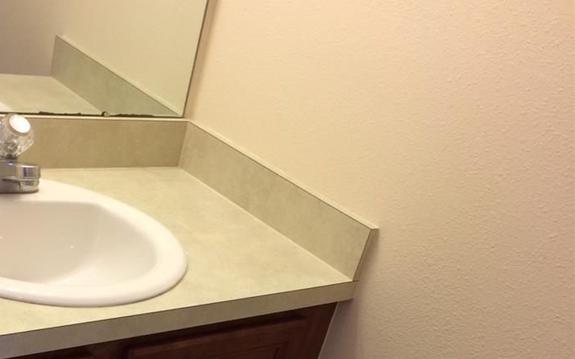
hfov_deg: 37.9
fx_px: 831
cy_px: 390
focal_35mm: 53
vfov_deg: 23.0
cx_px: 204
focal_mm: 4.15
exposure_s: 1/30
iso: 40
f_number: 2.2
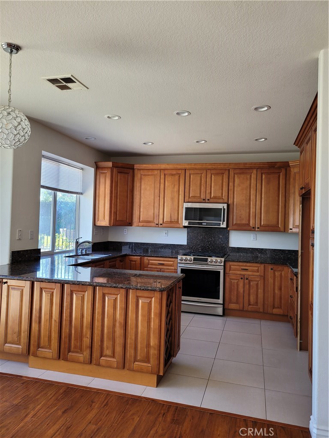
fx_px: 329
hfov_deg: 53.1
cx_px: 164
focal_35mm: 26
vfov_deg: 67.3
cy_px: 219
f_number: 1.8
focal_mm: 5.4
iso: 80
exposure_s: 1/119
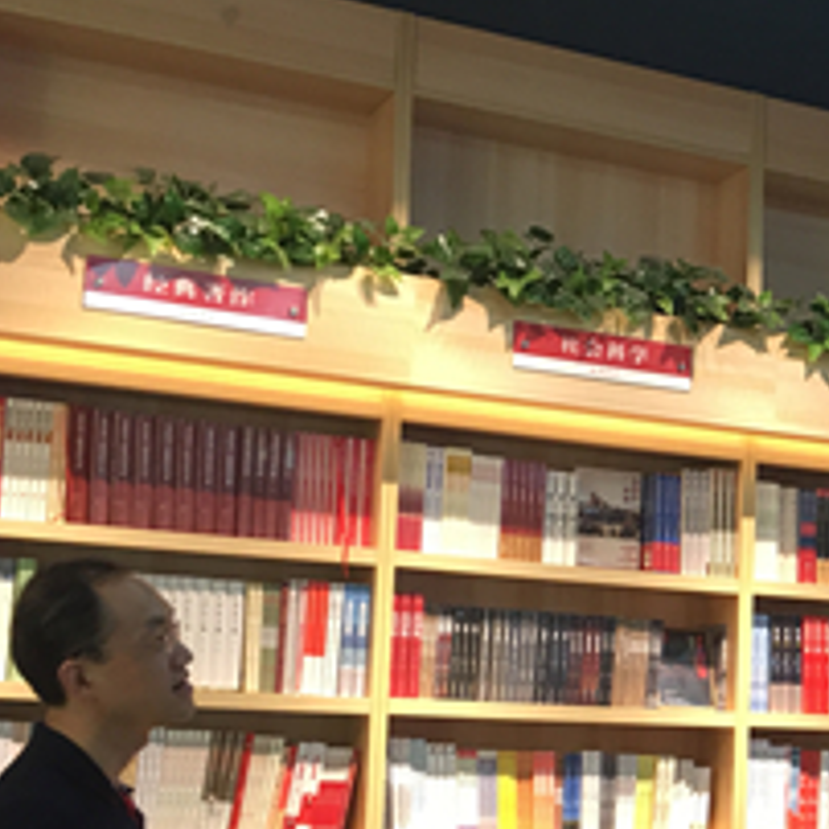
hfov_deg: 20.3
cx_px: 1153
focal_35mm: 76
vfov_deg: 22.5
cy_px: 665
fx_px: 2059
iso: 50
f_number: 2.2
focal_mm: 4.15
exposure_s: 1/17
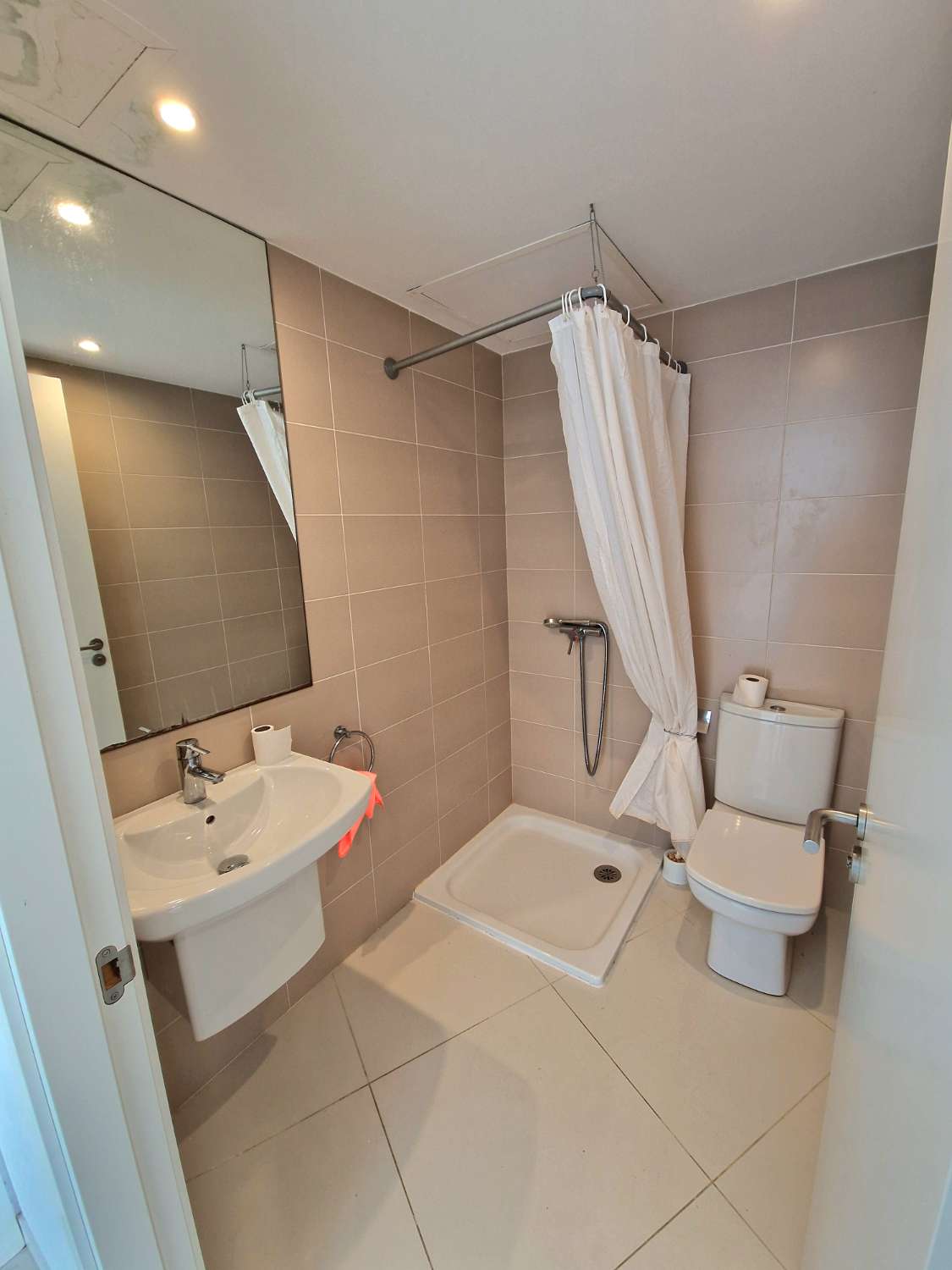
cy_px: 635
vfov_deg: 106.2
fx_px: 477
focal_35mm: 13
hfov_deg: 89.9
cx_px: 476
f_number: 2.2
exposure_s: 1/50
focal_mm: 2.2
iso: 160
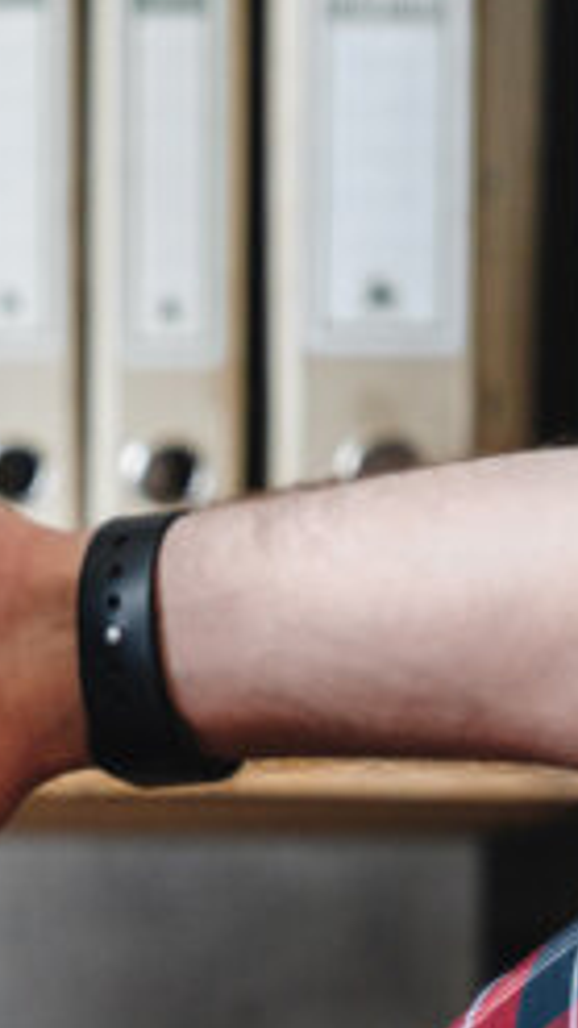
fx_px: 8280
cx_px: -632
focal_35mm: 304
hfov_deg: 3.9
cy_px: 1334
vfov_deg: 7.0
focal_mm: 70
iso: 800
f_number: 2.8
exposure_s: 1/250
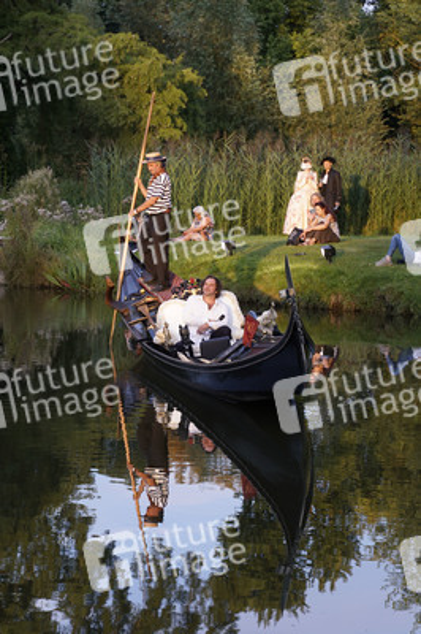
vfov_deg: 27.0
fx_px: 1318
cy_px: 317
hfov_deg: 18.2
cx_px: 210
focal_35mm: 75
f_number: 5
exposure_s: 1/80
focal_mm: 75
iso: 160
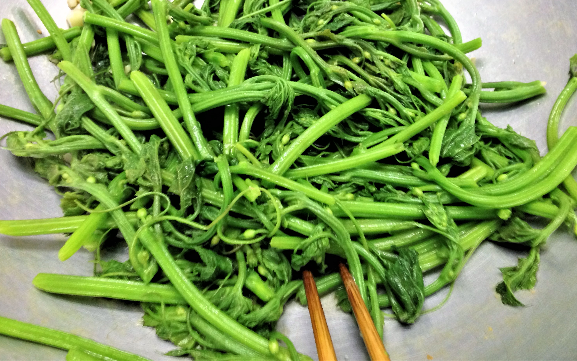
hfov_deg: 54.0
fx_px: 566
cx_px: 283
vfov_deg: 35.2
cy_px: 141
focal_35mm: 36
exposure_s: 1/20
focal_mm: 4.12
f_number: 2.4
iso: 250
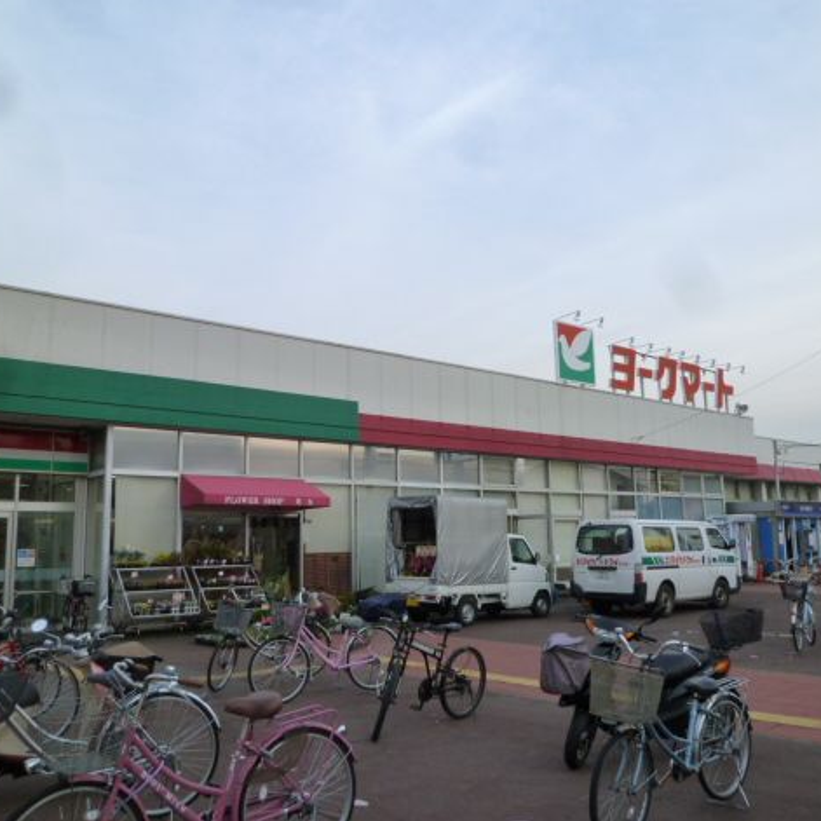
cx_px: 422
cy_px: 404
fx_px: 805
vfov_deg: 54.0
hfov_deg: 54.0
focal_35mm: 30
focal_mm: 4.5
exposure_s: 1/200
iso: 125
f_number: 4
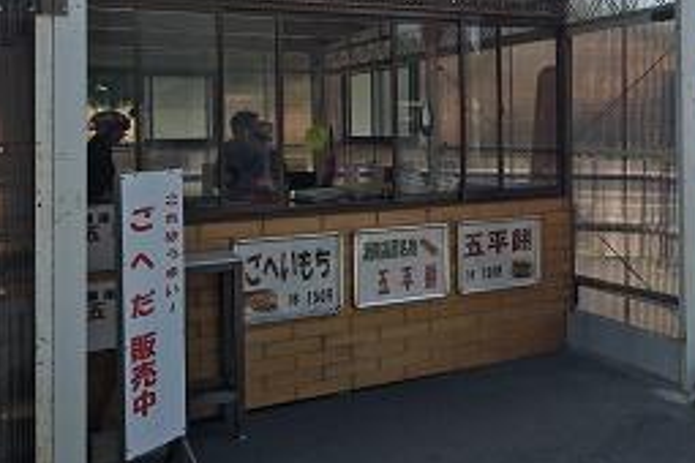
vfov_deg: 30.7
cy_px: 121
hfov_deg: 44.5
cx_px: 484
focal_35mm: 43
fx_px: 830
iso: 25
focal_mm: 4.15
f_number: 2.2
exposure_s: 1/732
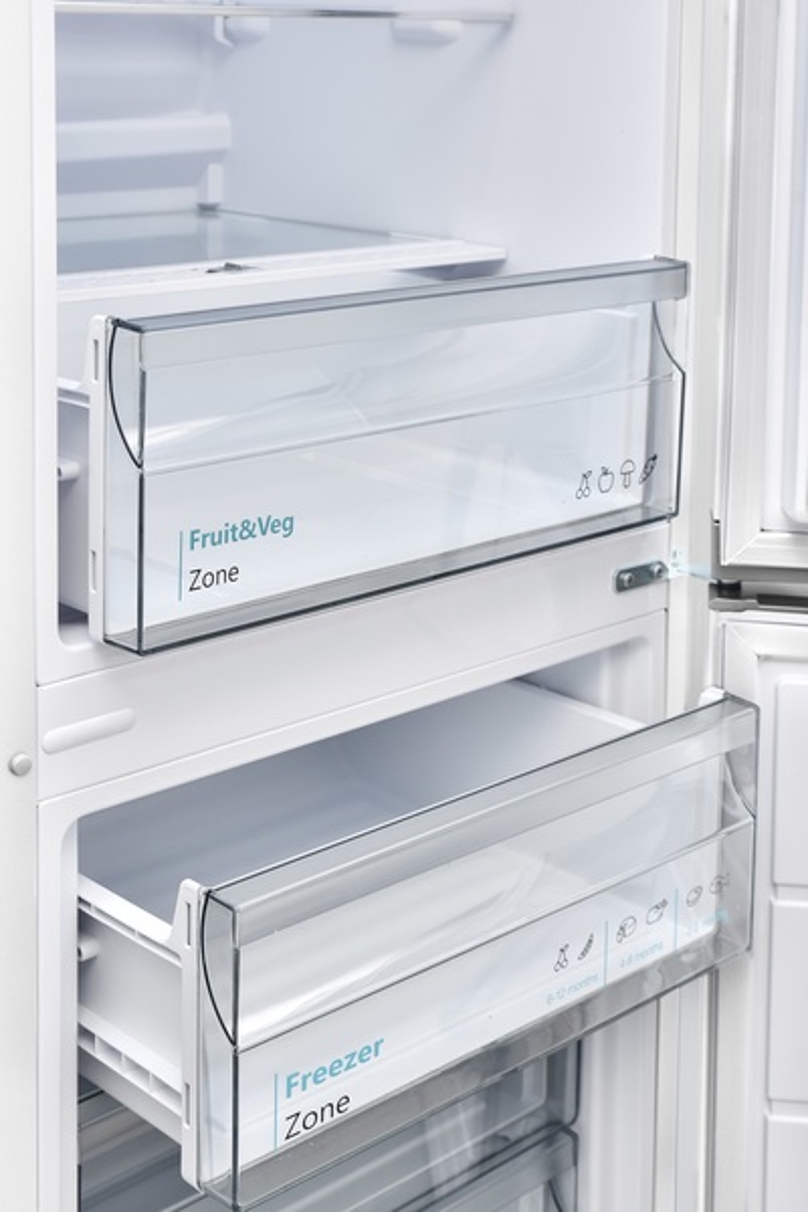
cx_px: 404
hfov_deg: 28.1
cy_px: 606
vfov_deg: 41.1
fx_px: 1616
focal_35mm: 48
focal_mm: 48
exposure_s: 1/15
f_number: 9
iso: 250
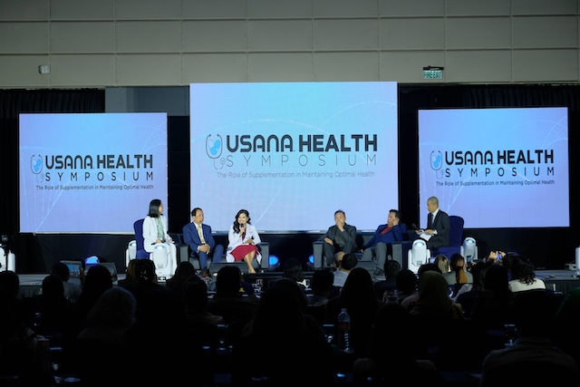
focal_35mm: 81
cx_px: 290
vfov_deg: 16.9
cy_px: 194
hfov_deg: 25.1
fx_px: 1305
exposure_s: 1/320
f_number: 4
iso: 1000
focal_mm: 54.1
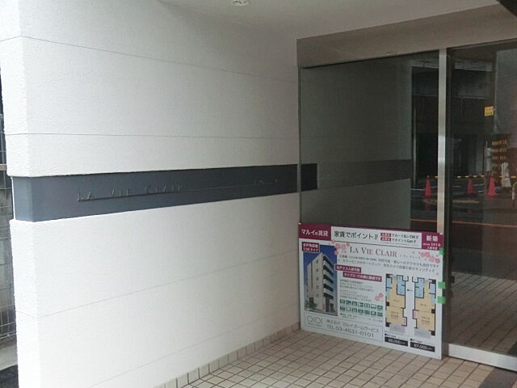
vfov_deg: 41.8
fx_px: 508
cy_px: 194
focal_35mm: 34
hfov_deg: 54.0
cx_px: 258
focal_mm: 6.1
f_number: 3.6
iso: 640
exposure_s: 1/60
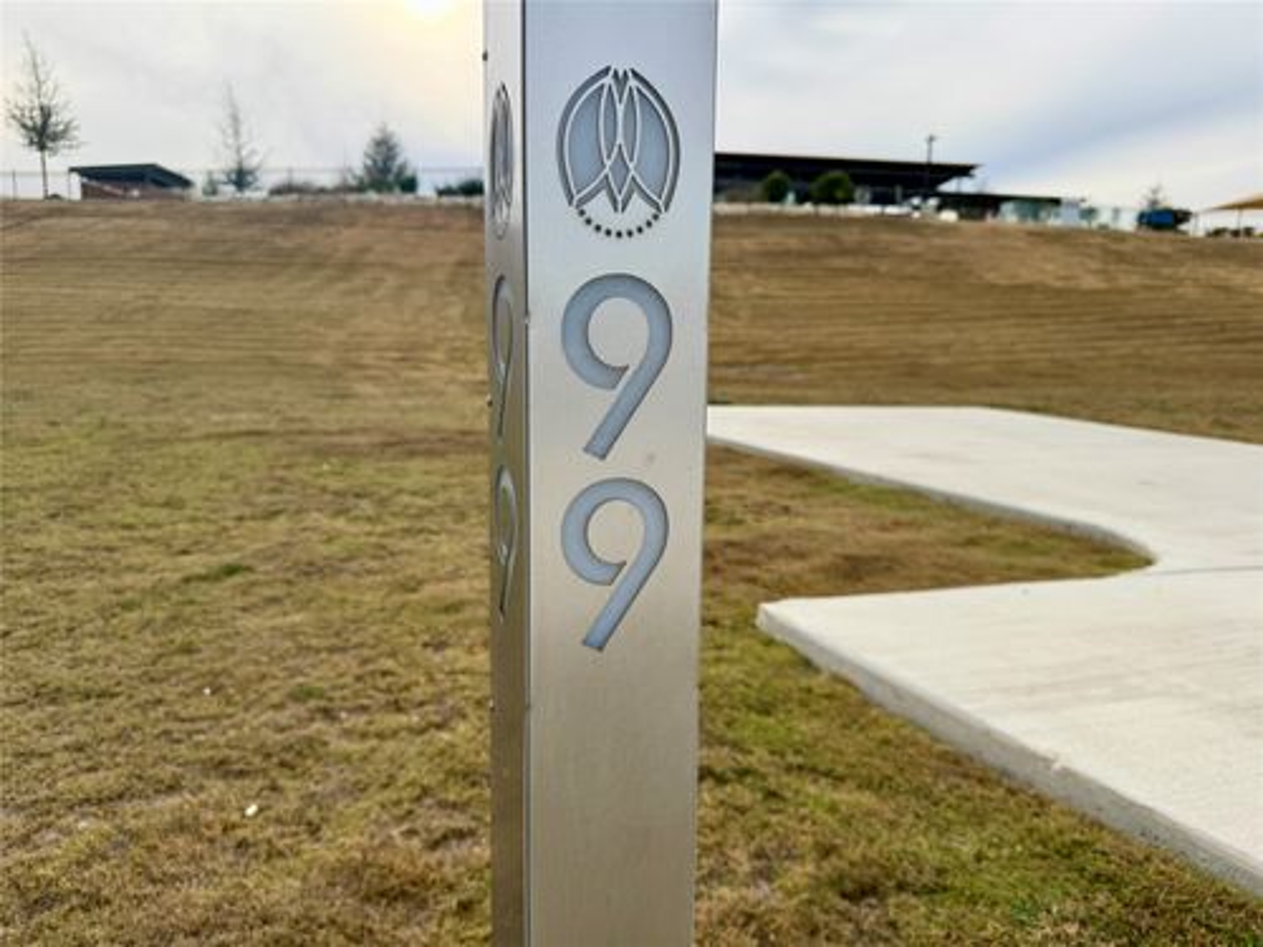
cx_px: 632
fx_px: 876
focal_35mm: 24
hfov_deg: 71.6
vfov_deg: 56.8
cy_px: 474
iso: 100
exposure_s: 1/2445
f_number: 1.78
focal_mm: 6.76
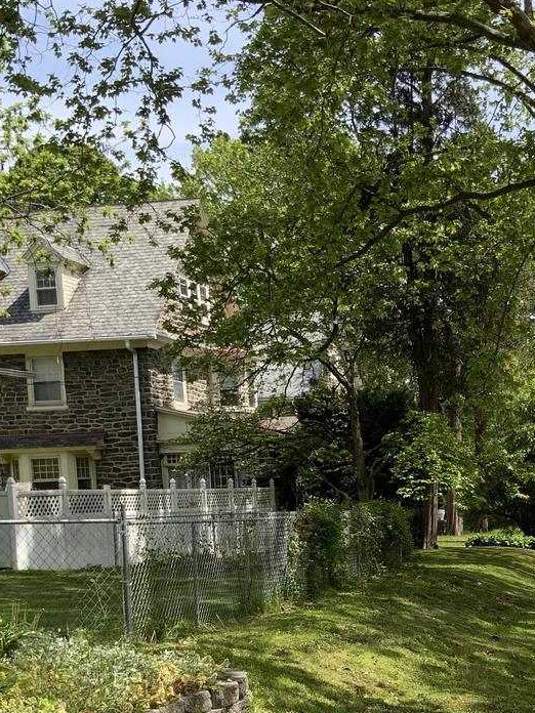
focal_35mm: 64
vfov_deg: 29.3
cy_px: 604
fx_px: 1319
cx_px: 496
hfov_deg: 22.3
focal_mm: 3
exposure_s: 1/1055
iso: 16
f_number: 1.8
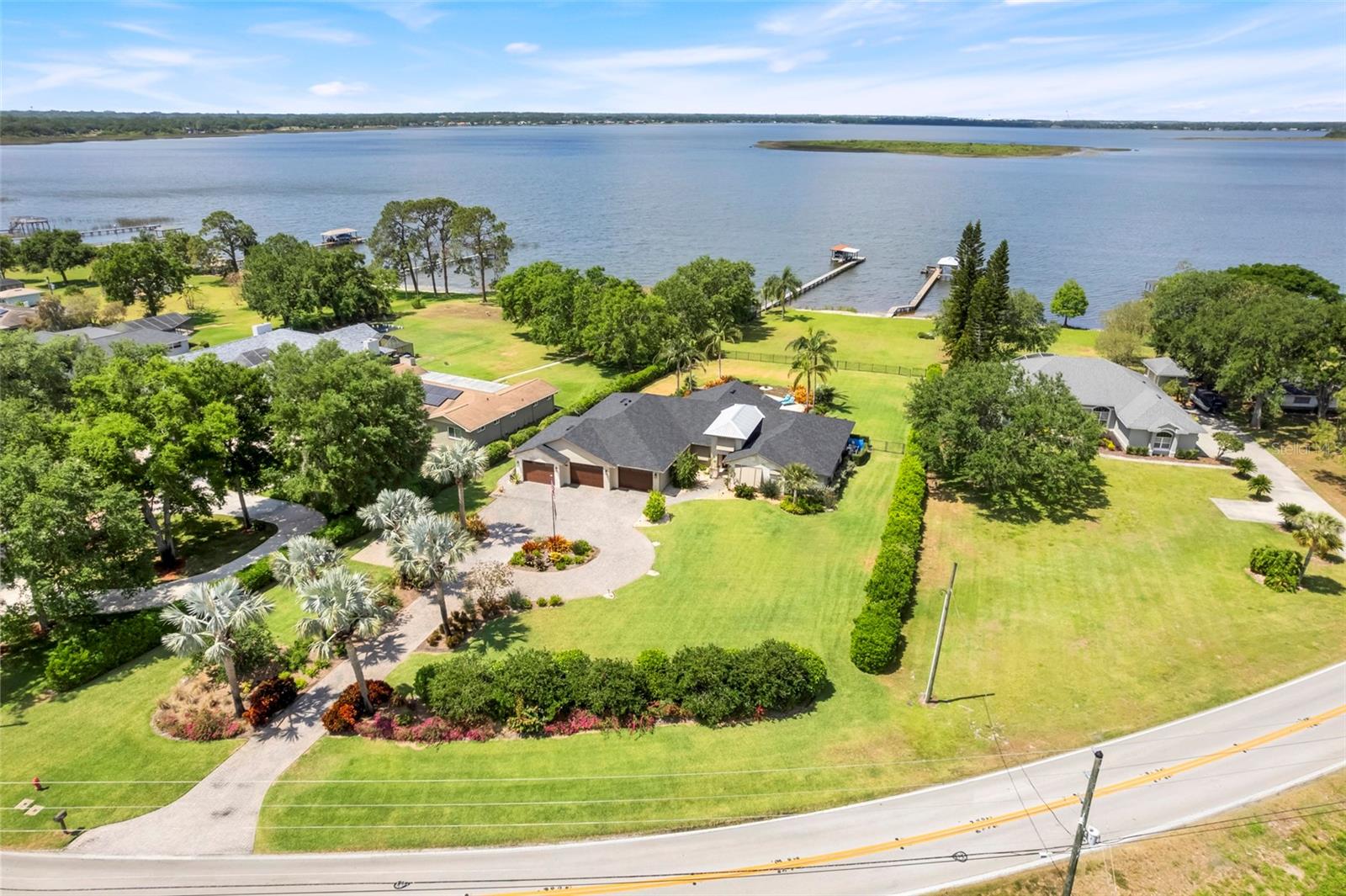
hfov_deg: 78.6
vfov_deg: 57.2
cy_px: 448
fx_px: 822
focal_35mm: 22
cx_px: 673
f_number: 2.8
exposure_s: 1/400
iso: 100
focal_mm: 8.38
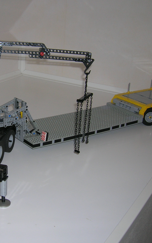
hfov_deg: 23.9
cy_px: 129
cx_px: 22
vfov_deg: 38.2
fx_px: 351
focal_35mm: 53
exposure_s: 1/60.1
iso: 50
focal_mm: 5.7
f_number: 2.9
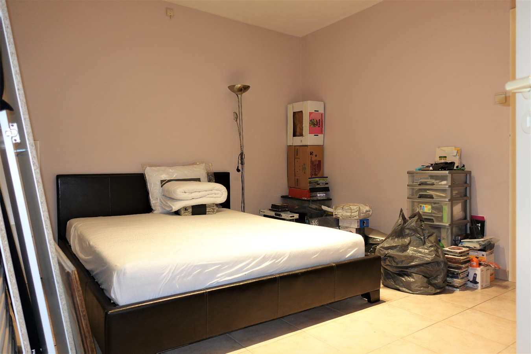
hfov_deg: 73.7
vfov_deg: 53.1
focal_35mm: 24
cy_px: 177
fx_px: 354
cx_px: 266
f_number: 1.8
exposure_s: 1/30
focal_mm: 8.8
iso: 250
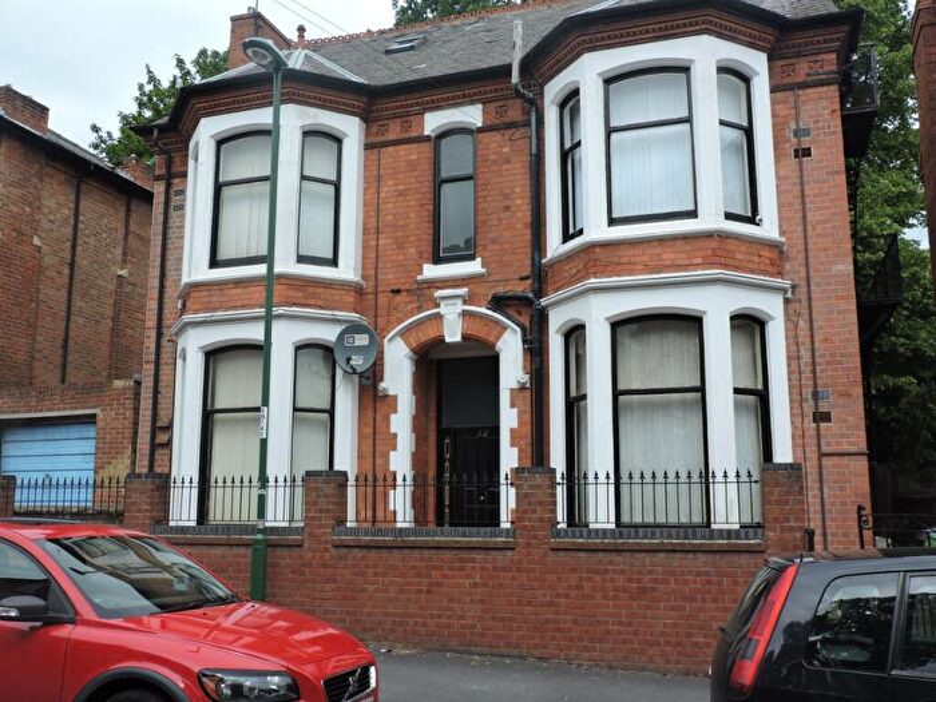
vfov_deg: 42.9
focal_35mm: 33
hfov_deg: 55.4
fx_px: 892
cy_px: 351
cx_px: 468
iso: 100
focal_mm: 5.9
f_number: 3.2
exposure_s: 1/800
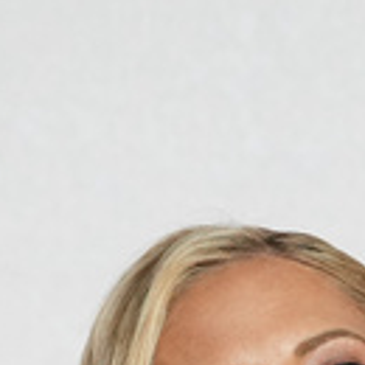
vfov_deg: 2.0
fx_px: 10558
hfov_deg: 2.0
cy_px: 734
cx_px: 365
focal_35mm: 885
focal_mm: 132
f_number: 3.2
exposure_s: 1/800
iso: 1600
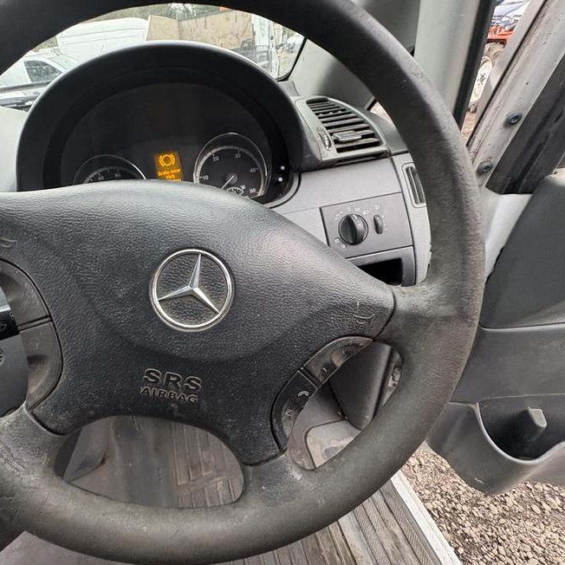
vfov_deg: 84.0
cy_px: 283
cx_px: 219
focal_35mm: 17
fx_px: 314
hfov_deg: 82.7
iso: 200
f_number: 2.2
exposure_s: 1/99
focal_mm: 2.22
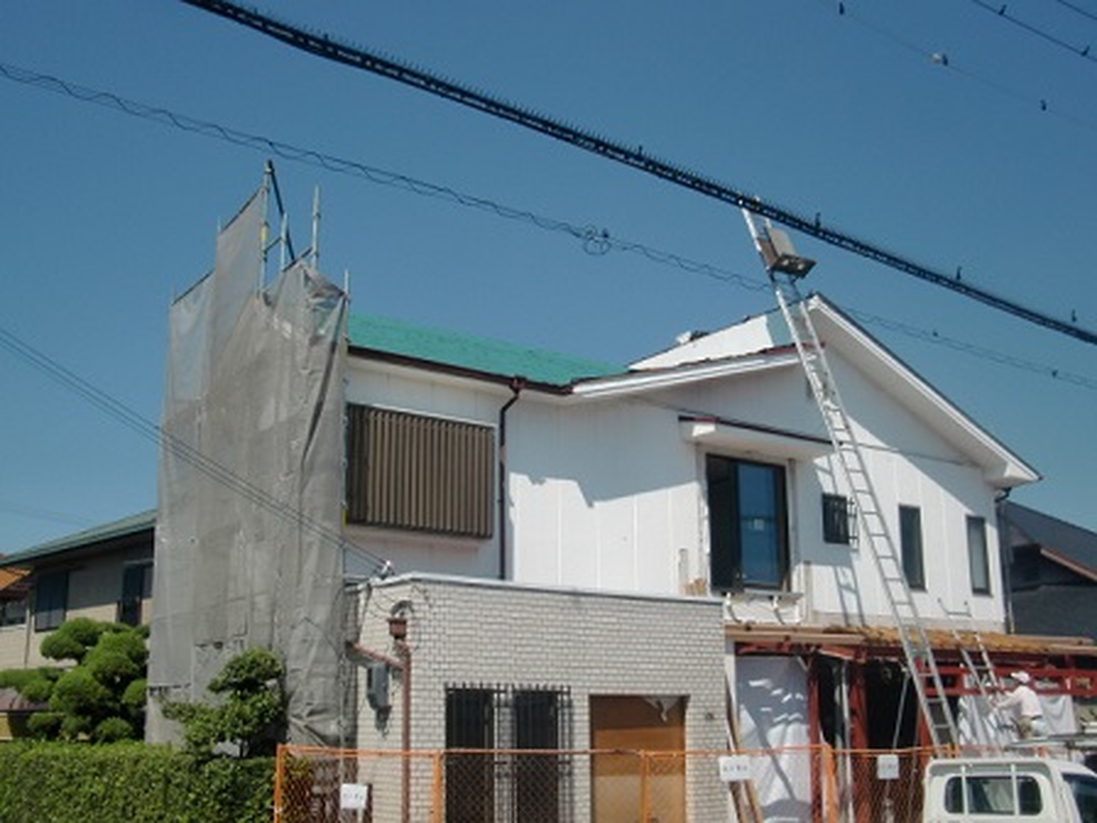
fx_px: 1204
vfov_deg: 37.7
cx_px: 548
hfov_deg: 49.0
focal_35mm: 38
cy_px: 412
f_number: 8.9
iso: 64
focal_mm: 6.66
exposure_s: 1/250
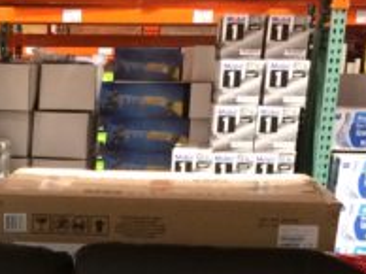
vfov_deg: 11.9
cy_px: 486
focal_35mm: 115
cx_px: -34
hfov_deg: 16.6
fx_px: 1214
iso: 320
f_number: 2.2
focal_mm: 4.15
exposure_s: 1/24
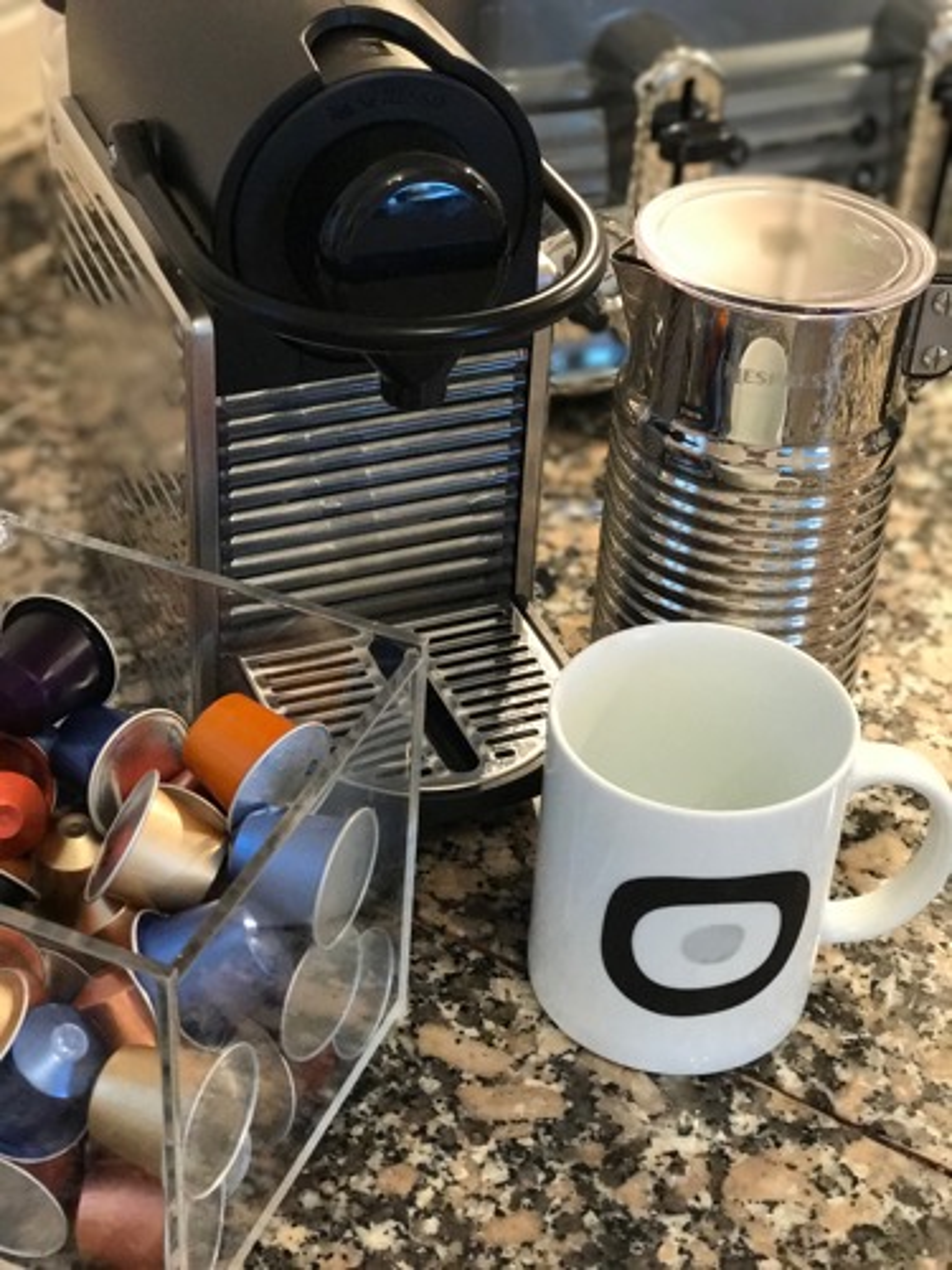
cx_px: 476
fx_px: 2090
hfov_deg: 25.7
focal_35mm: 57
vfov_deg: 33.8
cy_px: 635
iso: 400
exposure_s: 1/50
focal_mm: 6.6
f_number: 2.8
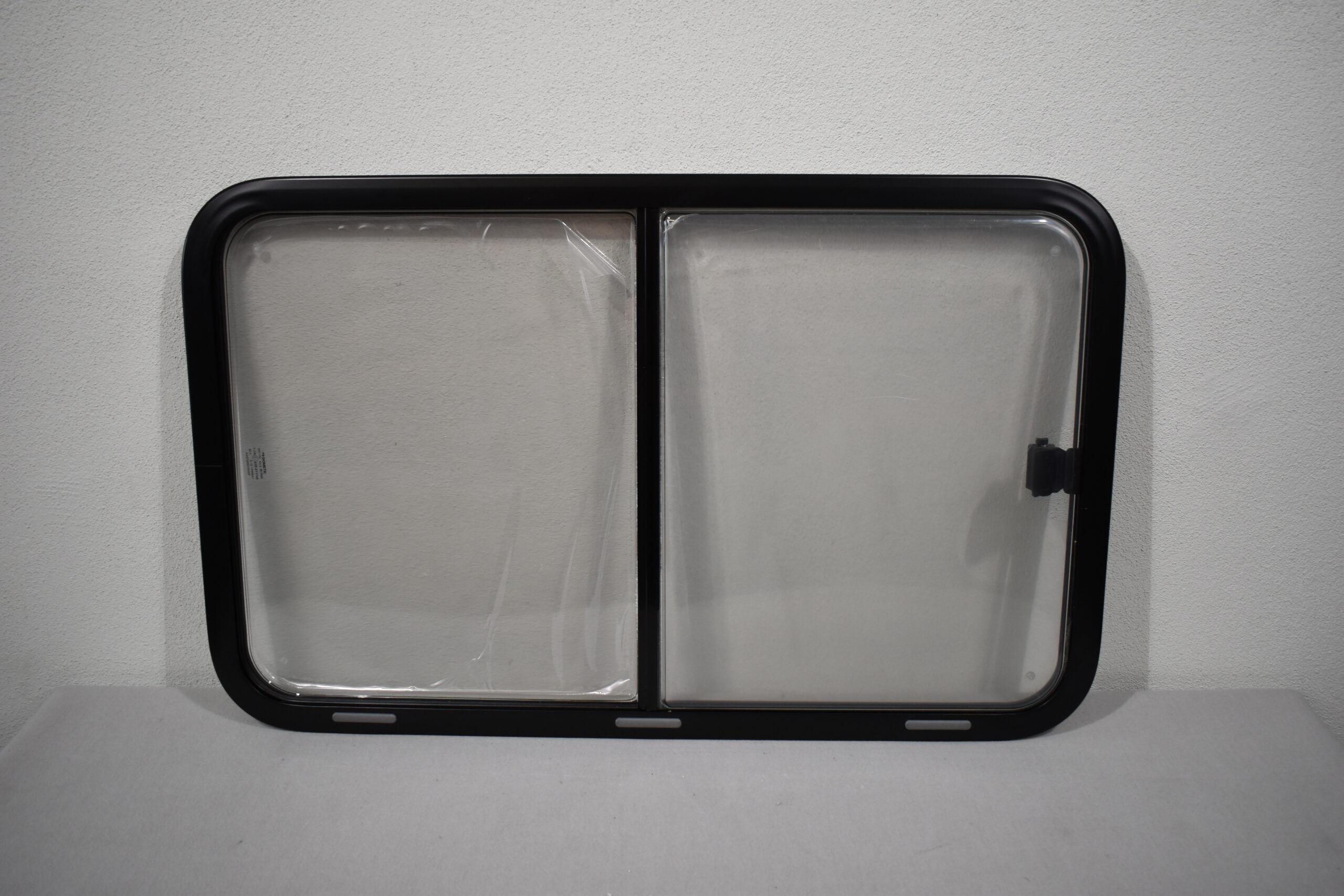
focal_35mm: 32
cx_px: 672
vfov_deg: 41.7
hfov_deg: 59.5
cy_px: 448
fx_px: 1176
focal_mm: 21
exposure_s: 1/250
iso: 500
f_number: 3.8
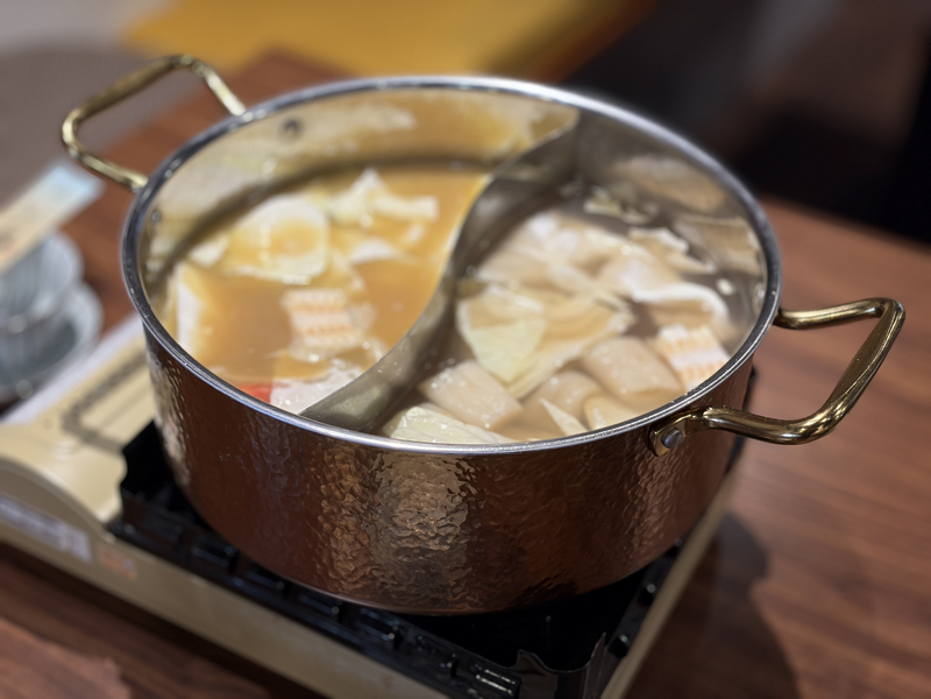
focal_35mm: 52
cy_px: 350
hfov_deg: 36.8
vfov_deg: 28.0
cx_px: 466
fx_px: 1399
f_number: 1.6
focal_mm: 5.96
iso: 64
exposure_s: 1/60
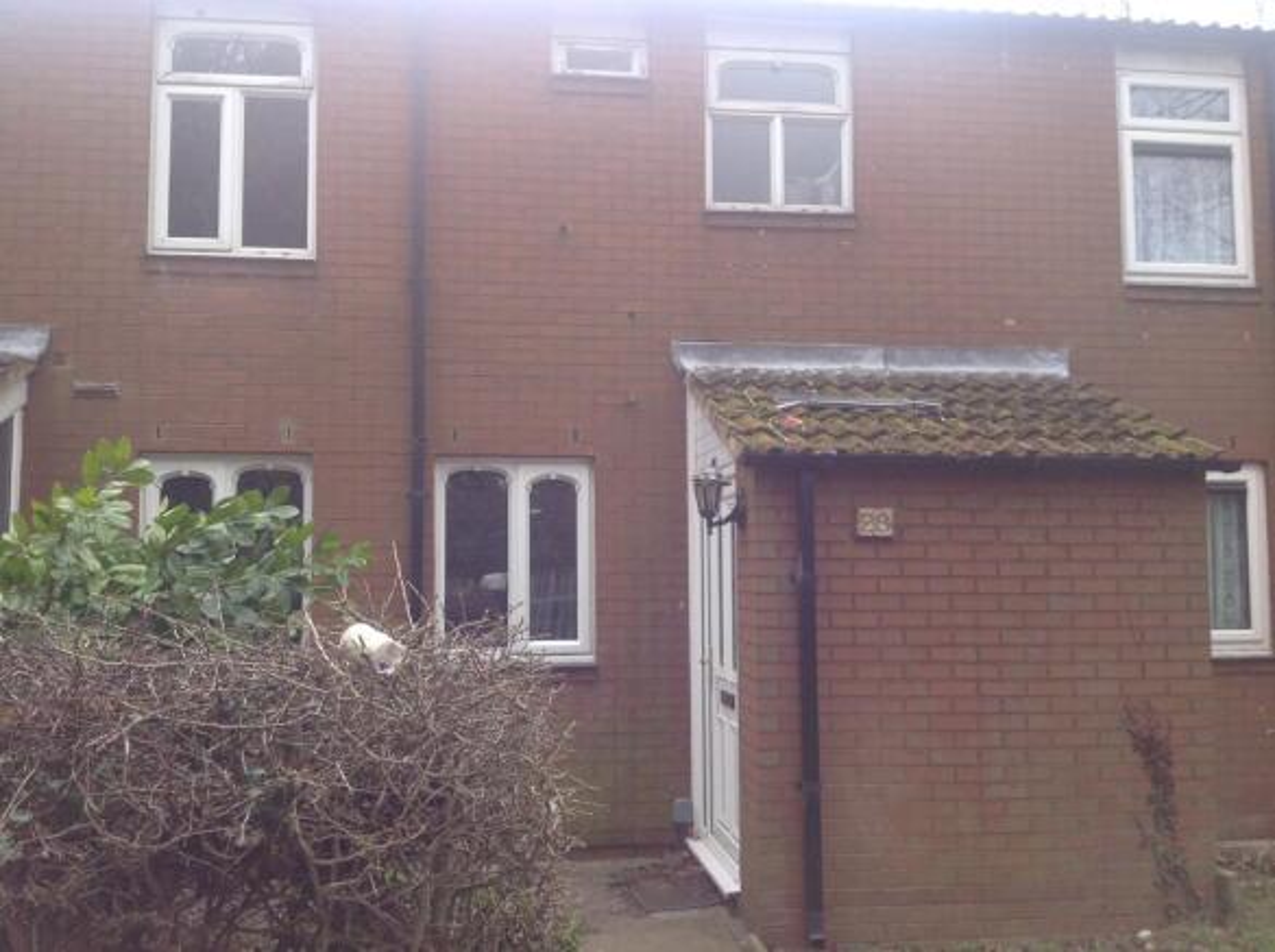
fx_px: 1287
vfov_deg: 40.6
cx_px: 638
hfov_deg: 52.7
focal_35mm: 35
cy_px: 476
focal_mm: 4.28
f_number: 2.4
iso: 50
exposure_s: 1/512
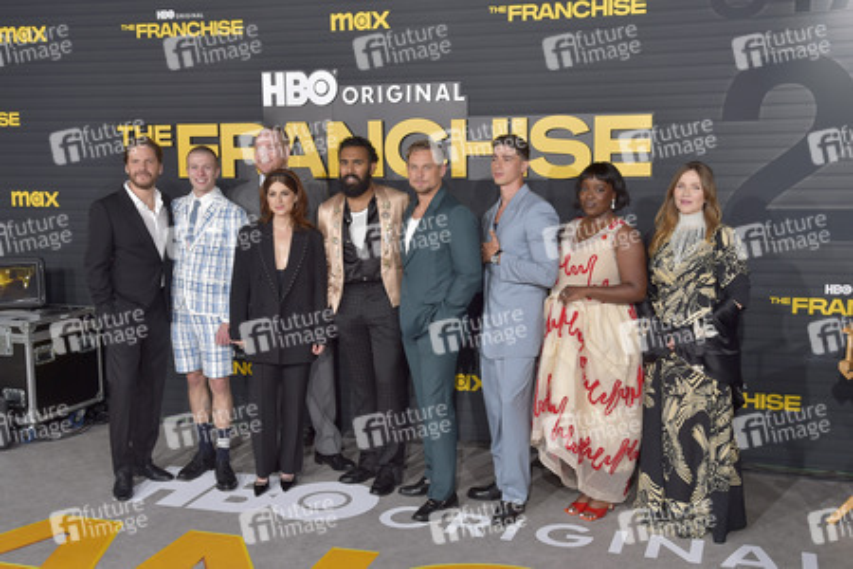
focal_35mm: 38
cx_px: 426
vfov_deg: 35.1
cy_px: 284
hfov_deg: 50.7
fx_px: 900
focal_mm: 38
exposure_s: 1/250
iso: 400
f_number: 6.3
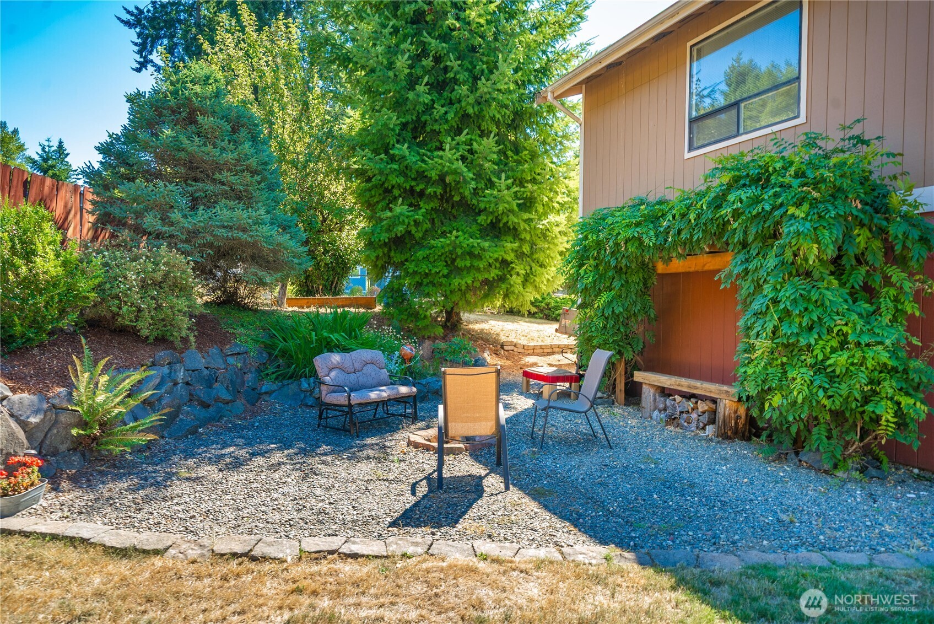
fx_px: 597
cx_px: 467
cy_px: 312
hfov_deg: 76.1
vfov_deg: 55.2
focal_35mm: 23
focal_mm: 23
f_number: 7.1
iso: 80
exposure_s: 1/30
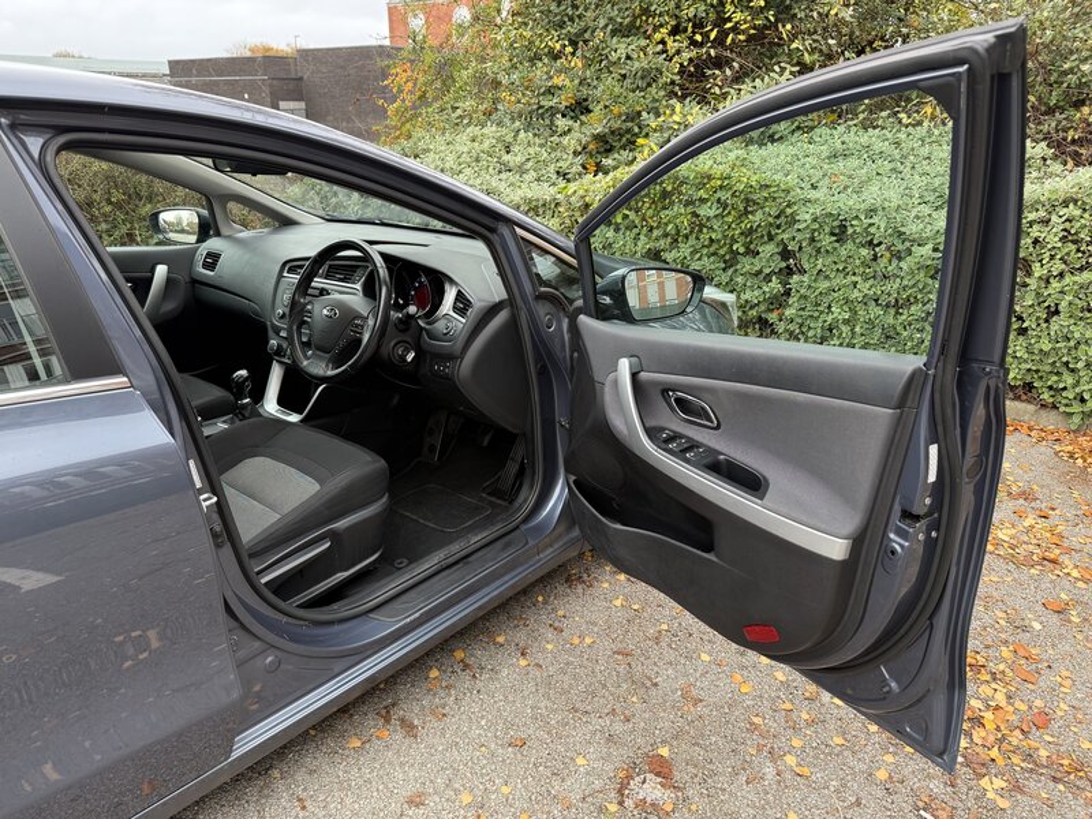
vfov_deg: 56.8
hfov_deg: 71.6
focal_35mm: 24
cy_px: 410
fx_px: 757
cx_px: 546
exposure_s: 1/121
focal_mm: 6.76
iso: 125
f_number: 1.78
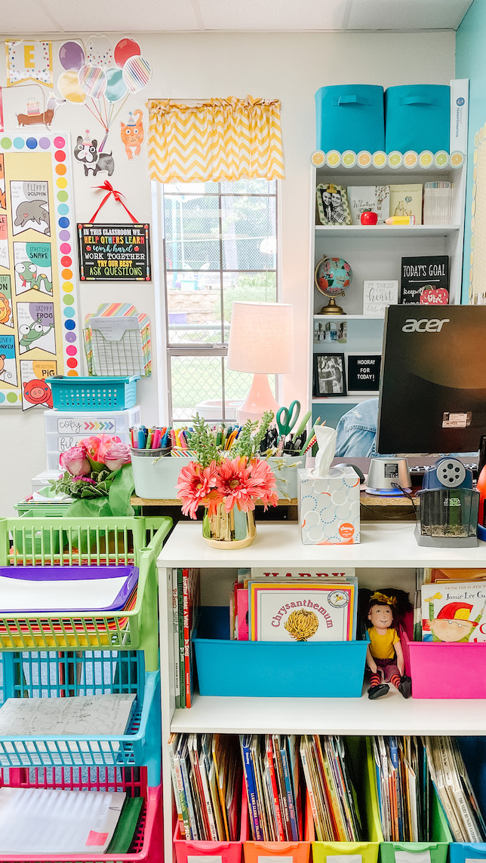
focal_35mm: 33
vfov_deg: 59.4
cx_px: 269
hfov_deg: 35.6
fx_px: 756
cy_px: 467
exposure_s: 1/120
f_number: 1.6
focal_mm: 4.2
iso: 64
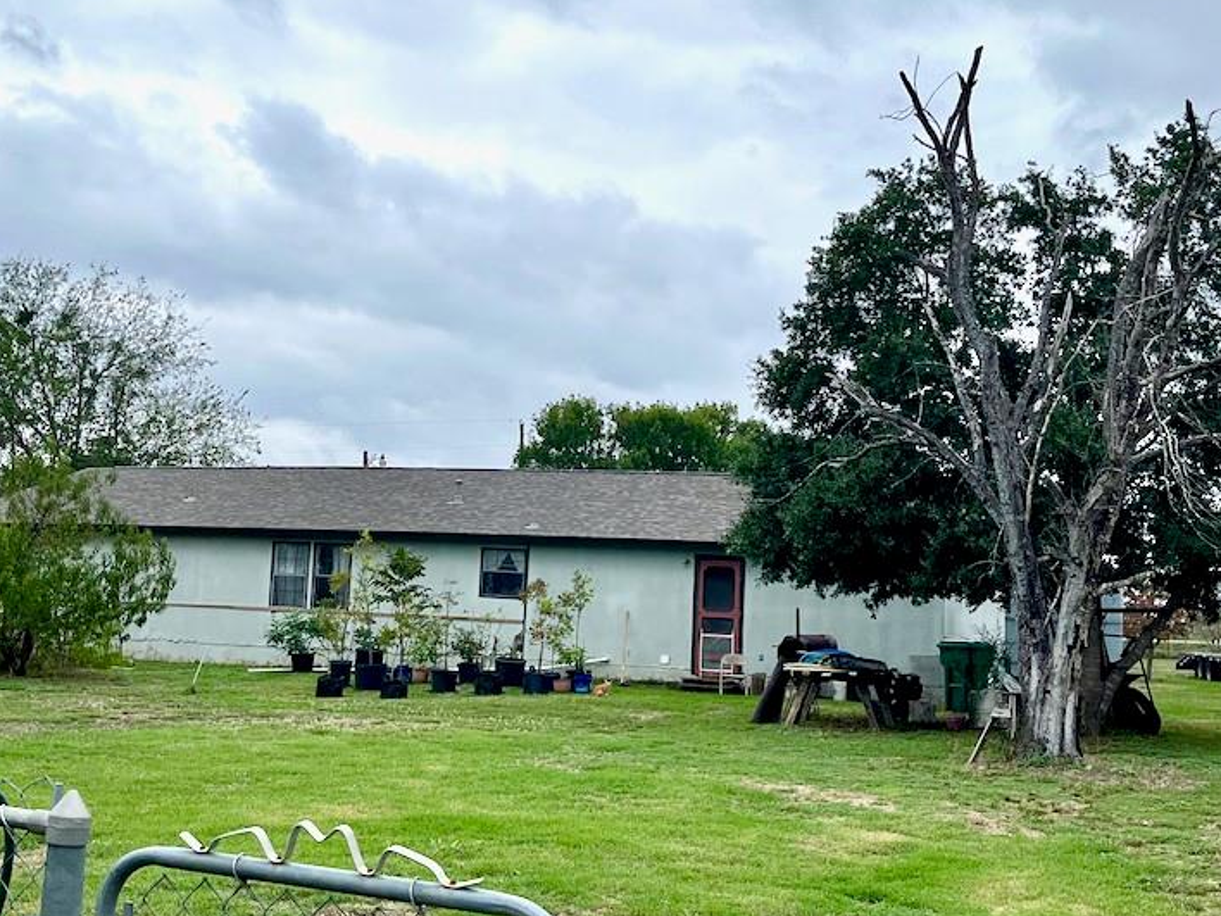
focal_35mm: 47
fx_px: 1658
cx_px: 574
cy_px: 426
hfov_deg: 40.4
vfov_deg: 30.9
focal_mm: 5.1
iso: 50
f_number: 1.6
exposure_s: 1/3311
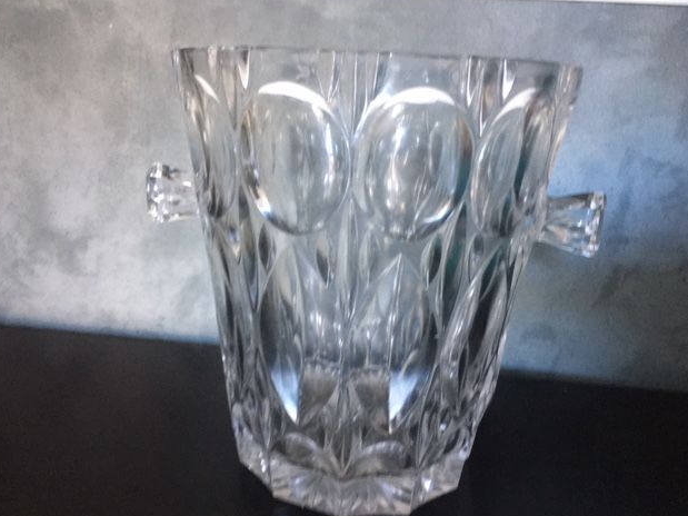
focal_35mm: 30
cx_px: 340
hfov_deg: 60.0
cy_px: 257
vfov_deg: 46.8
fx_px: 596
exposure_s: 1/17
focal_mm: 4.15
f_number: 2.2
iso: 250
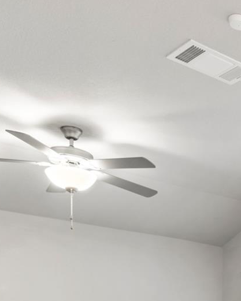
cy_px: 343
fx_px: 526
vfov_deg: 28.6
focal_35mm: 59
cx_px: 380
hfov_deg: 21.0
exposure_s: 1/1.25
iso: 100
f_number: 8
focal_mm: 16
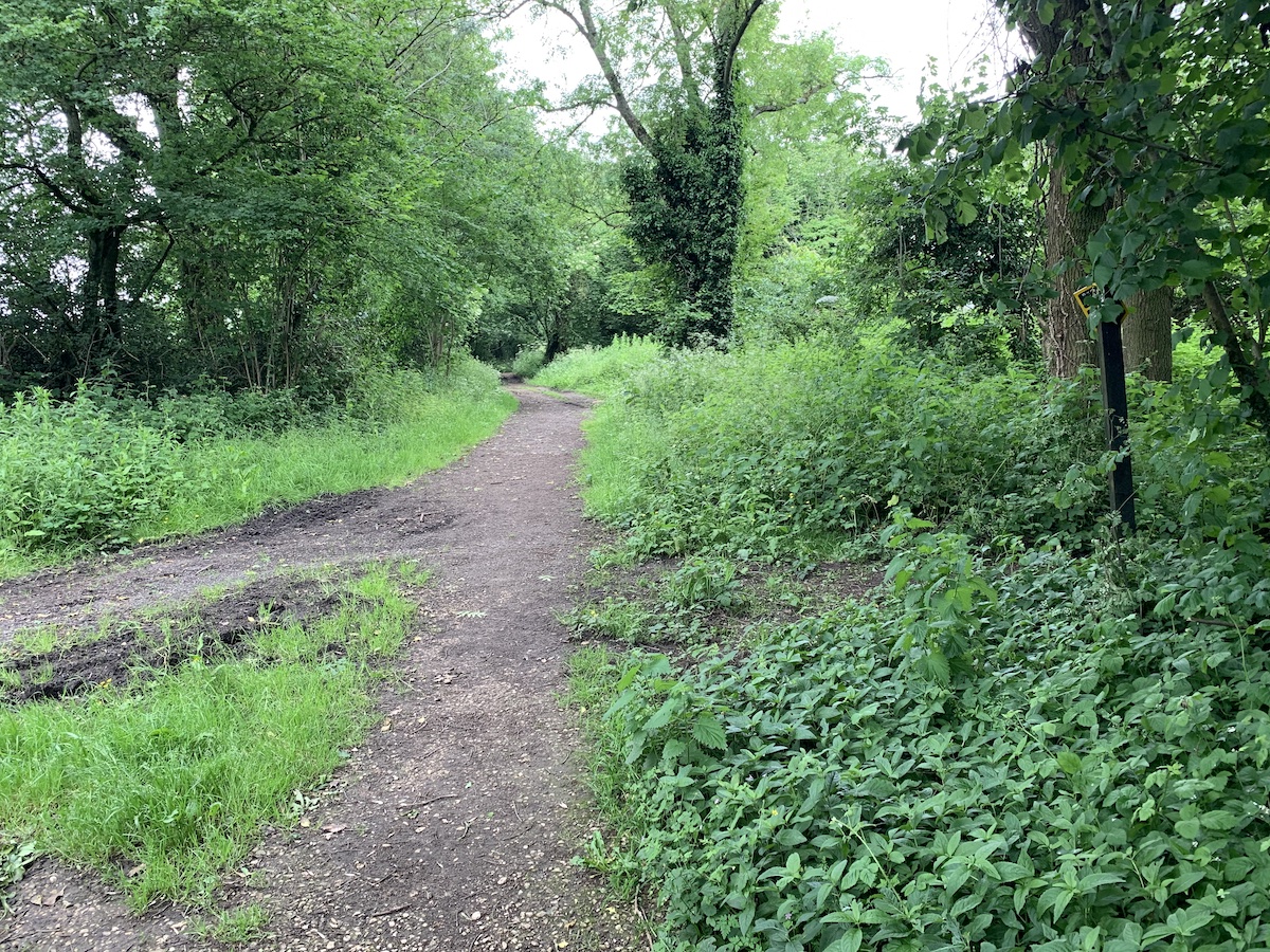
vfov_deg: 53.1
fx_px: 954
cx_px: 635
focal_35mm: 26
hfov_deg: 67.3
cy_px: 476
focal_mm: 4.25
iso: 80
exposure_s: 1/121
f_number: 1.8
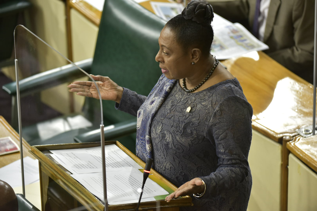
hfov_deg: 10.3
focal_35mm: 200
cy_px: 106
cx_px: 158
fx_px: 1761
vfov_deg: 6.9
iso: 2000
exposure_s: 1/100
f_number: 4
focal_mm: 200
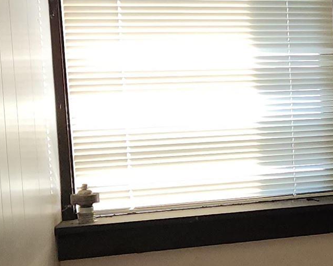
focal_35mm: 108
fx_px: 1064
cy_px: 136
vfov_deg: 14.3
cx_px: 602
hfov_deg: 15.3
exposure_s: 1/24
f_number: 1.8
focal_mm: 5.4
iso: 100
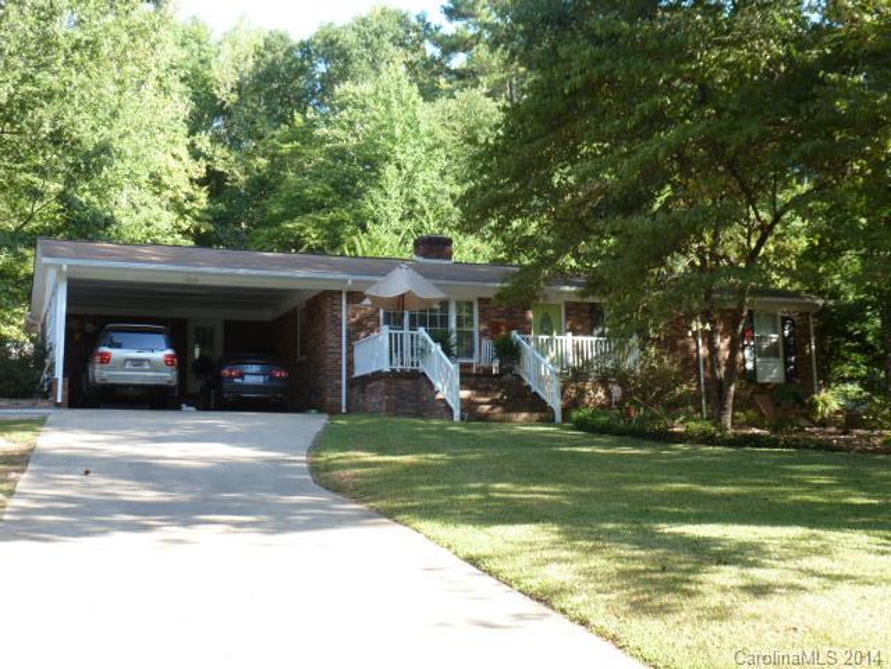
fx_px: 1055
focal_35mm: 41
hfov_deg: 45.8
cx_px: 446
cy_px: 334
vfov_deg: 35.1
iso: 100
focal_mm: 7.4
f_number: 3.9
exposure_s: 1/60
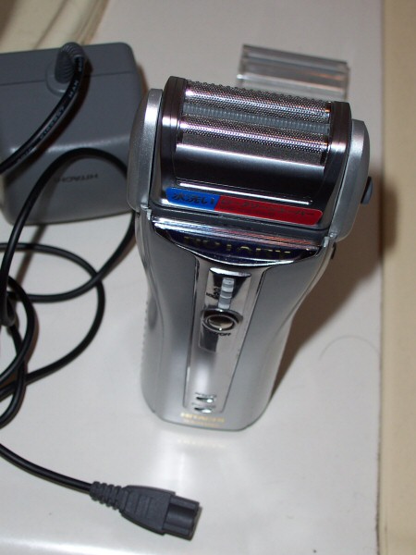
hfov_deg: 19.1
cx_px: 208
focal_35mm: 77
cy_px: 278
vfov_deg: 25.3
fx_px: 1234
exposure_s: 1/60
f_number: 4
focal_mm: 12.3
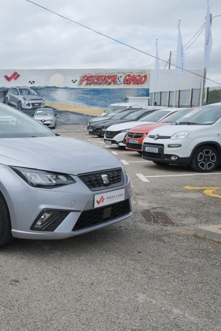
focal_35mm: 44
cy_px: 166
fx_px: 405
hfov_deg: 28.3
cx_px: -8
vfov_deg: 44.5
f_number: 9
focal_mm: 19.2
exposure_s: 1/200
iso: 400
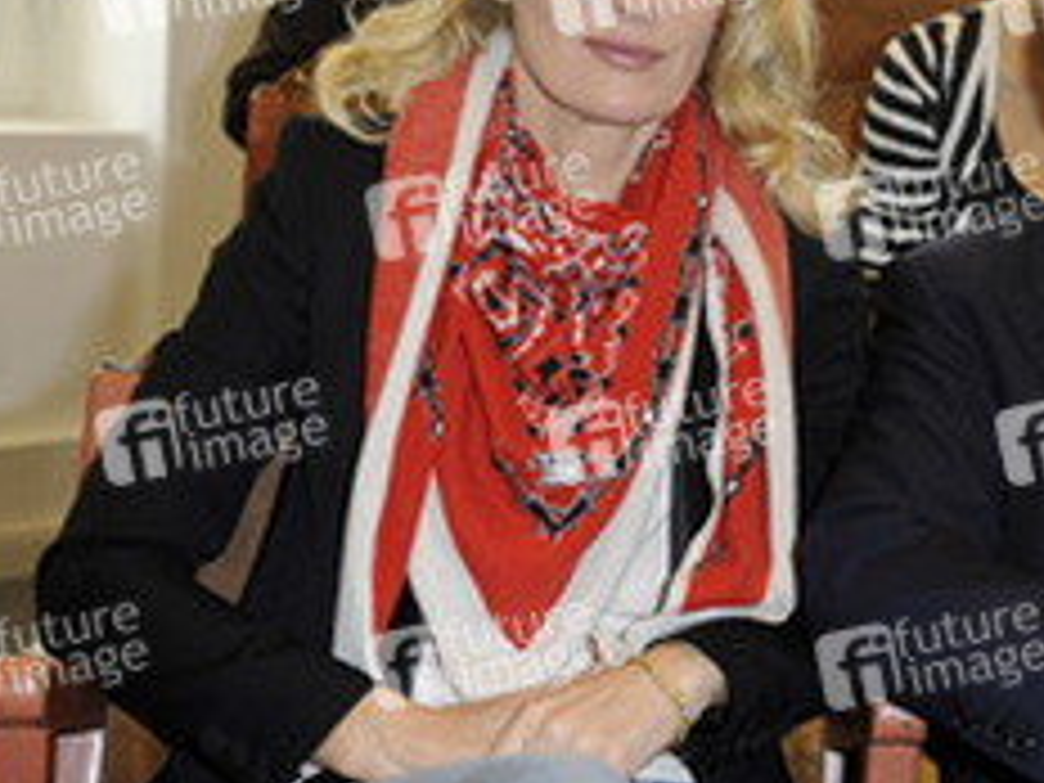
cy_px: 320
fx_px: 2473
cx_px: 990
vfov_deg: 18.0
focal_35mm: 82
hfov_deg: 23.1
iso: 800
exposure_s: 1/160
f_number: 4
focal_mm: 44
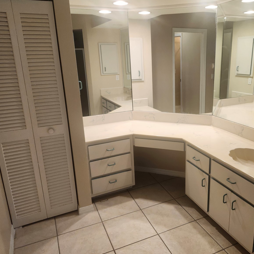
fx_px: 232
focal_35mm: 28
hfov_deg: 56.5
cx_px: 161
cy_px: 125
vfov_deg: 57.3
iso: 250
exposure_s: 1/120
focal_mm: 5.54
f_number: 1.8
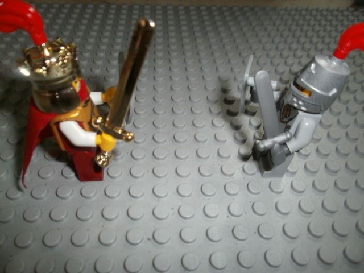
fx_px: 273
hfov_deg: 67.3
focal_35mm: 26
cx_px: 182
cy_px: 136
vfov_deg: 53.1
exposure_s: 1/25
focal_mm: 4.65
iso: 125
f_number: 2.6
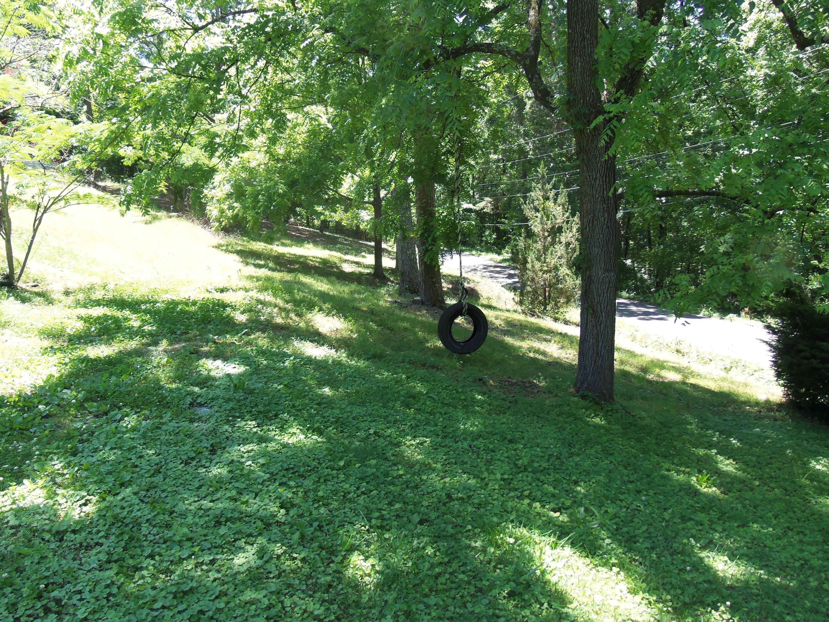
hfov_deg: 67.3
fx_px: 623
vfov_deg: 53.1
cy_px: 311
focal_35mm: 26
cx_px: 414
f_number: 3.2
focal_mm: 4.7
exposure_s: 1/80
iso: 64
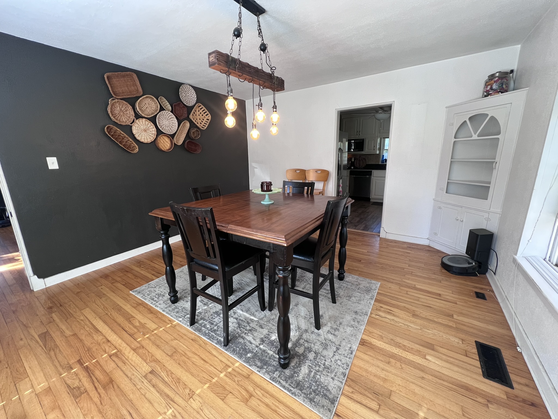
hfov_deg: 106.2
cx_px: 279
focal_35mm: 13
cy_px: 210
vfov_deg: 89.9
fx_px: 210
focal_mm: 1.57
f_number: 1.8
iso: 250
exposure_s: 1/120
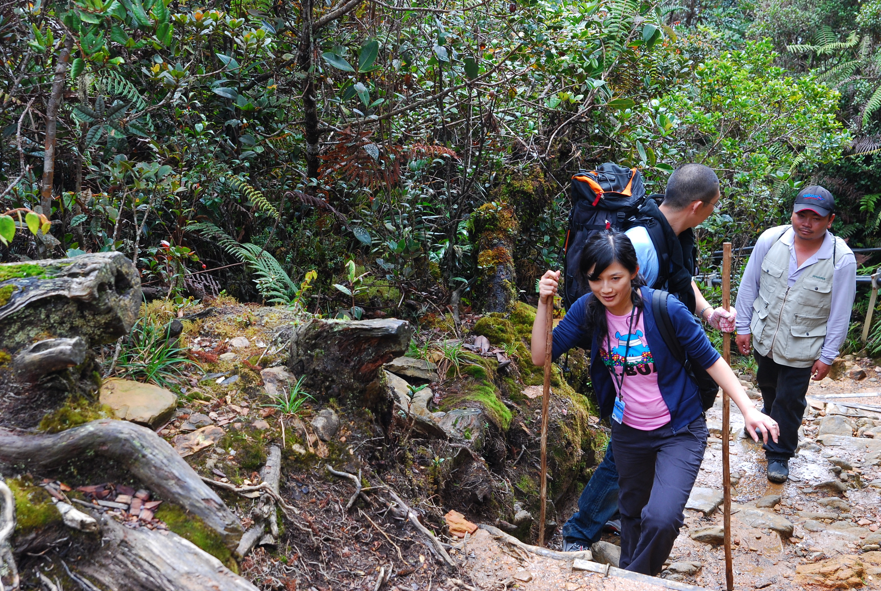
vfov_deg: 20.3
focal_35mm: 68
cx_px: 440
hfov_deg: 29.8
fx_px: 1655
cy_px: 296
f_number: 8
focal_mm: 45
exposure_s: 1/80
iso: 200
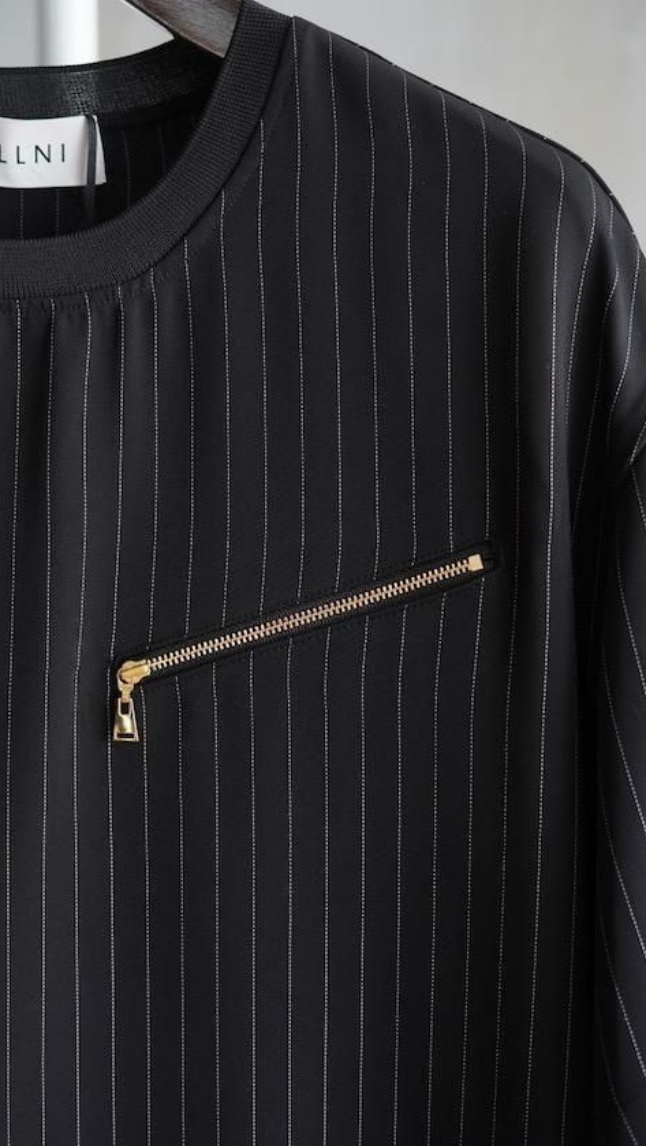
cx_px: 304
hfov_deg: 22.6
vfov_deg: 39.2
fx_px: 1613
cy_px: 578
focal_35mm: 53
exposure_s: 1/100
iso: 500
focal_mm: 50
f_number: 3.2
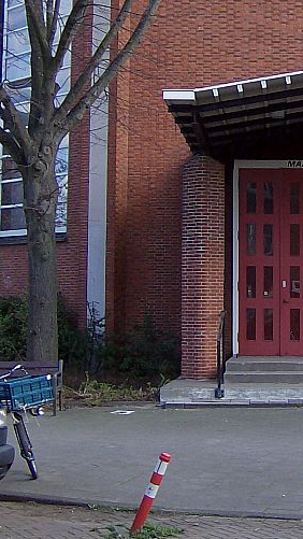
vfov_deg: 26.2
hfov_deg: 14.8
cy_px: 135
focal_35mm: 80
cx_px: 307
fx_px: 1142
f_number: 2.8
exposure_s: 1/340
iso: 100
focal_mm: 6
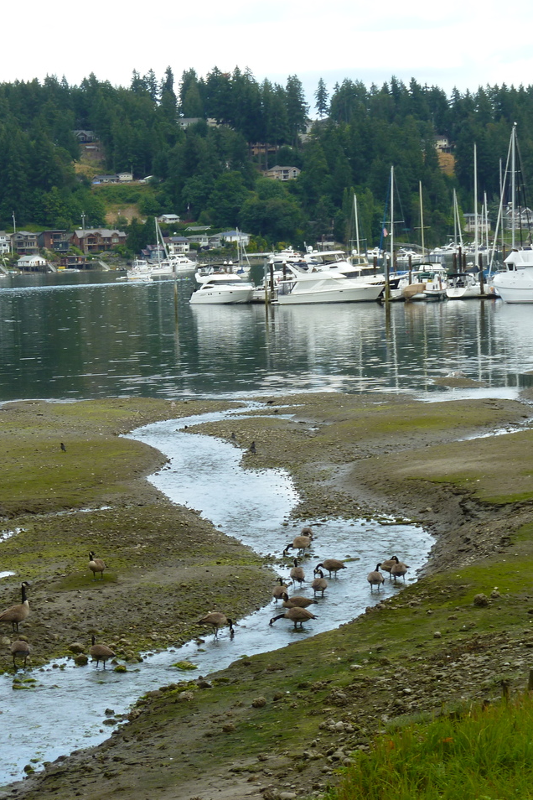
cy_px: 402
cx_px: 69
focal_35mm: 113
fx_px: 2509
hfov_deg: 12.1
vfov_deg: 18.1
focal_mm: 14.5
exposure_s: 1/100
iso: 80
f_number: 5
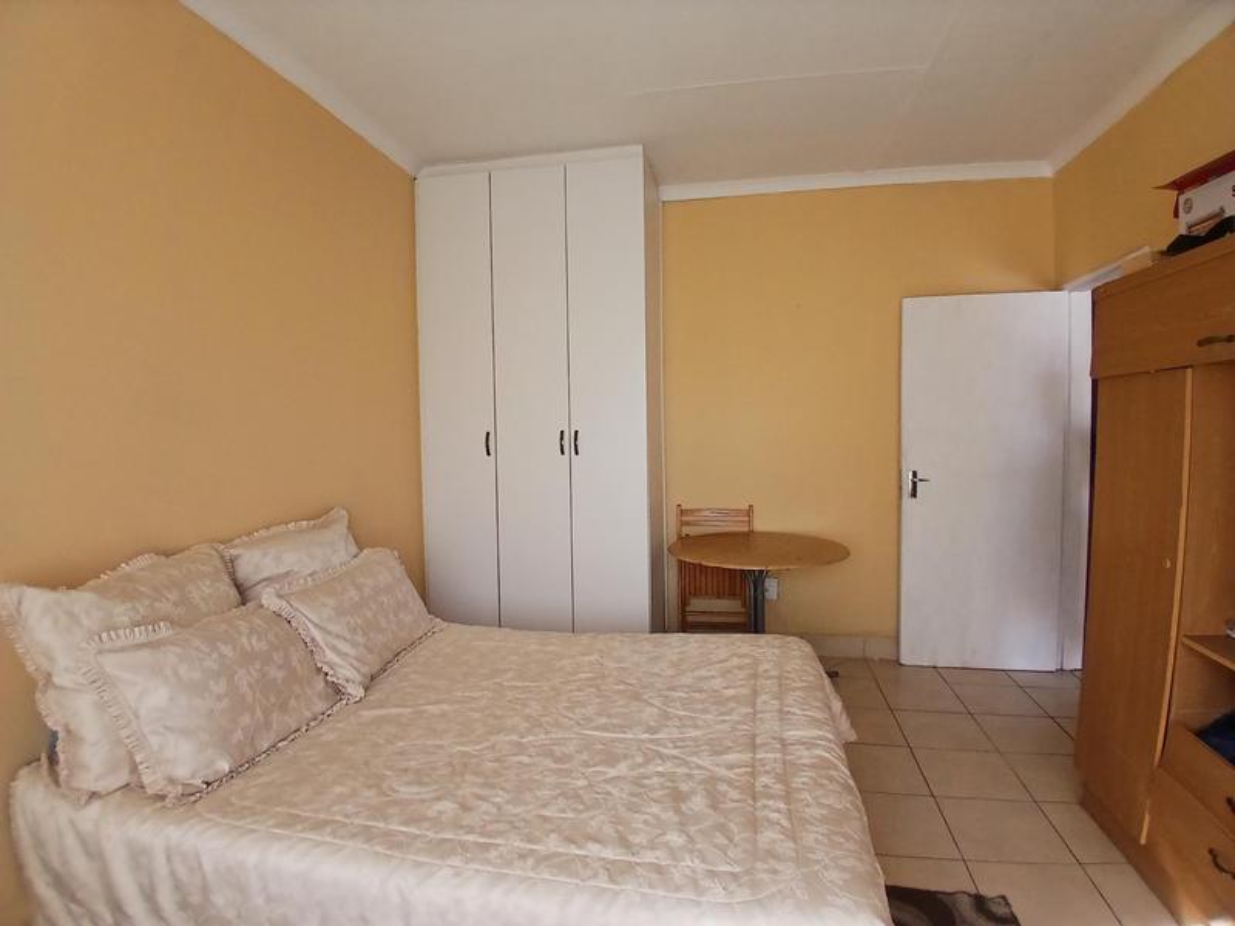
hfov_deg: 91.0
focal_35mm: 17
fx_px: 607
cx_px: 618
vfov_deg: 74.7
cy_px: 463
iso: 64
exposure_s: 1/50
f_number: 2.2
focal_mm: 1.4
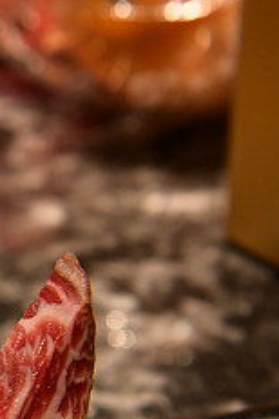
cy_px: 410
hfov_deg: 8.5
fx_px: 1813
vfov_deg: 13.0
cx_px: -186
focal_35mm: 156
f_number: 7.1
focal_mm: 45
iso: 1600
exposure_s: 1/100
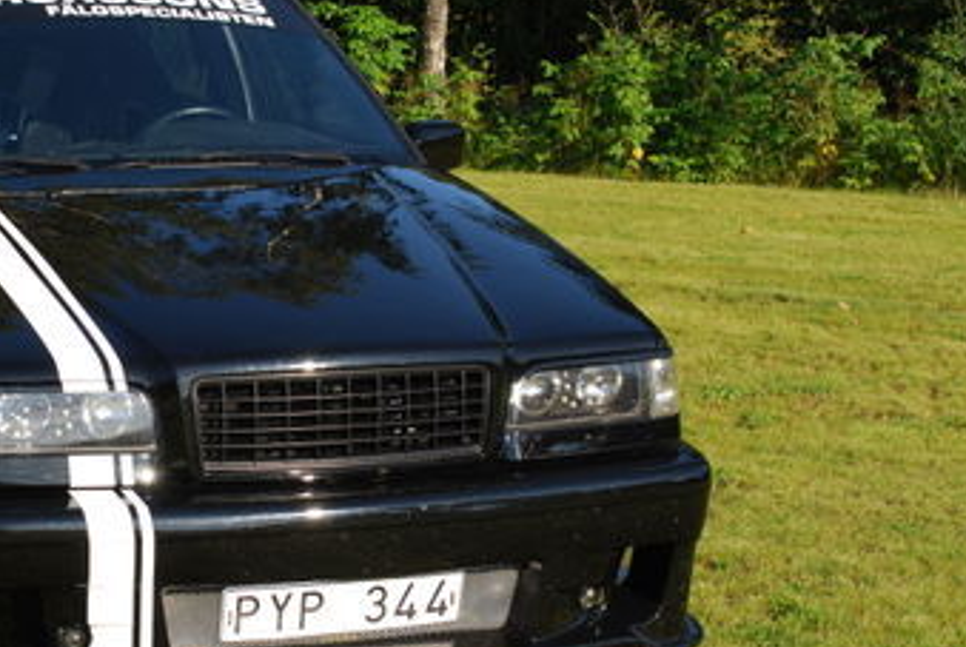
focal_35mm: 102
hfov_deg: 19.7
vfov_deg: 13.5
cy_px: 296
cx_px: 131
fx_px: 2741
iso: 100
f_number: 6.3
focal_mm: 36
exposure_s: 1/200
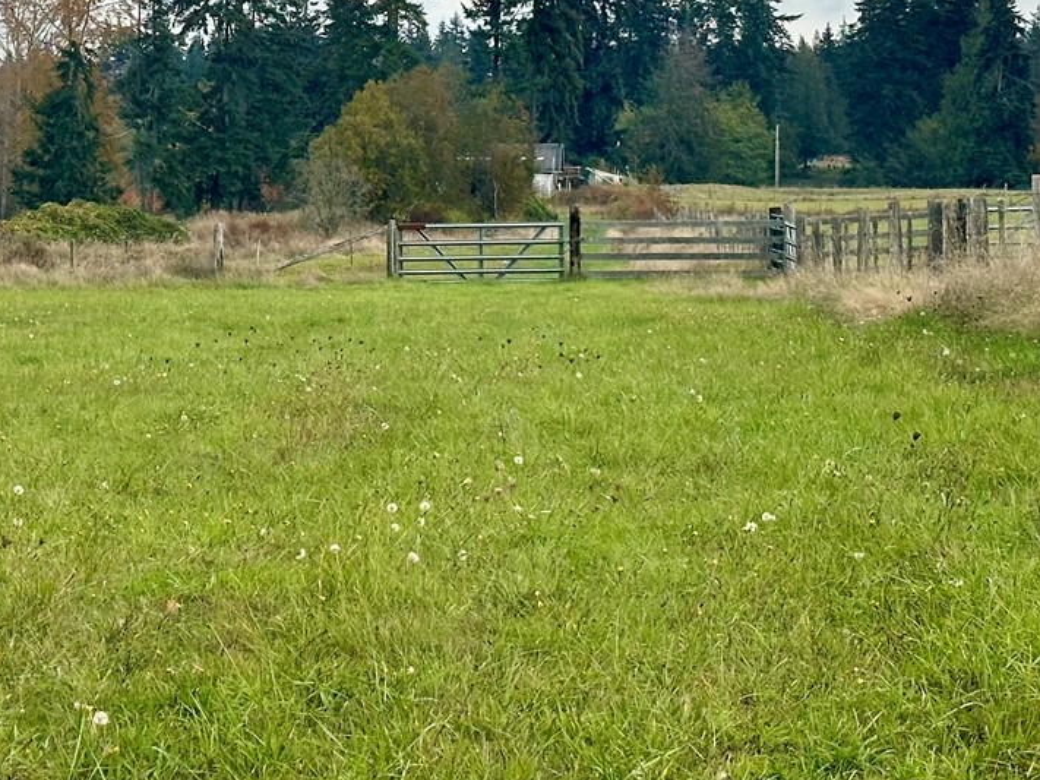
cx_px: 272
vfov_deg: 13.6
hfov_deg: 18.1
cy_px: 184
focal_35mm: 108
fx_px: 3244
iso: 64
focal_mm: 6.86
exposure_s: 1/2597
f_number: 1.78
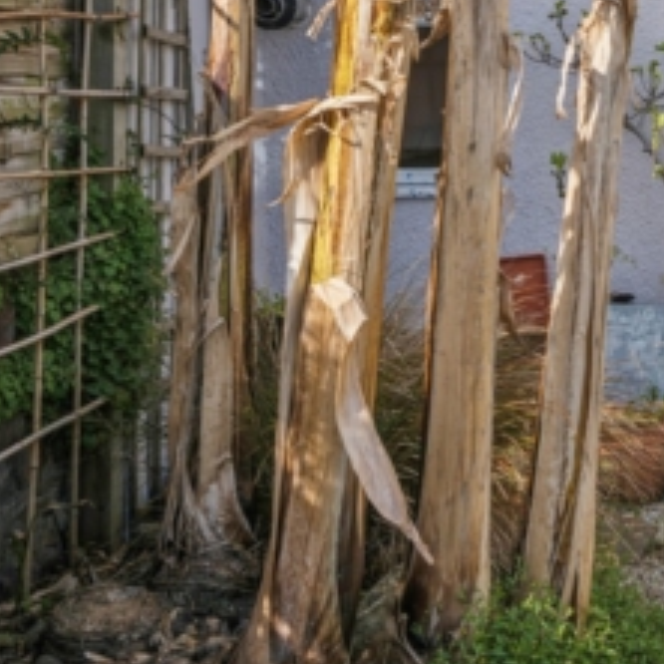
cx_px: 858
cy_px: 88
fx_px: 1519
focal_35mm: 70
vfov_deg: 24.1
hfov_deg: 22.2
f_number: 9
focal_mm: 30
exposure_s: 1/160
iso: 125
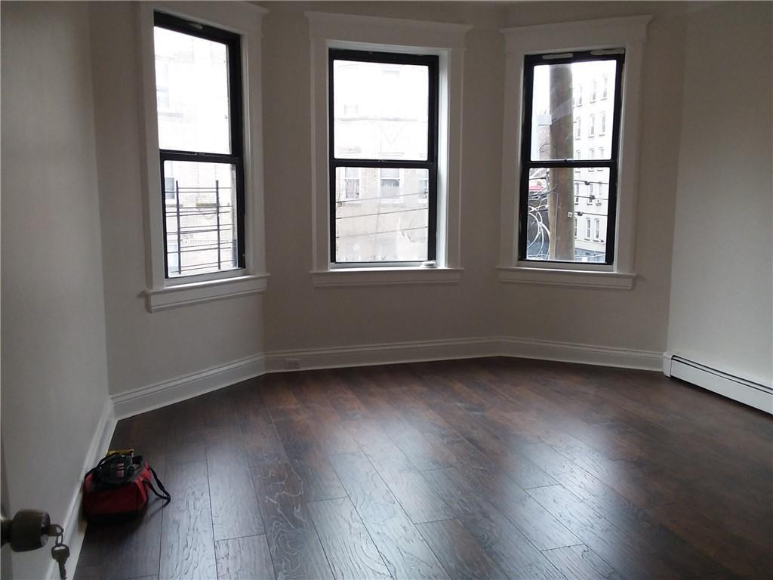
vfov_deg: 48.2
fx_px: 648
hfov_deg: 61.7
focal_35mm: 29
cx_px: 386
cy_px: 290
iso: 50
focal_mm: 2.47
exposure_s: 1/120
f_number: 1.9
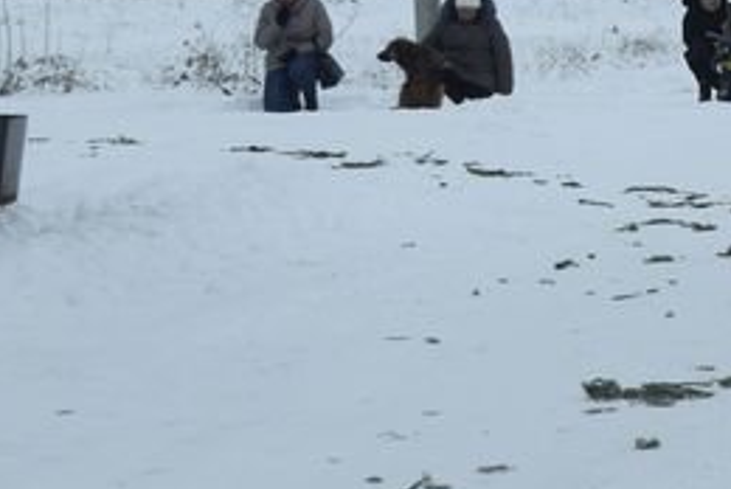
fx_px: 4574
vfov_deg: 6.1
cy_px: 235
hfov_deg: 9.0
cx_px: 891
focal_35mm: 225
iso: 280
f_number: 8
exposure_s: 1/250
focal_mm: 52
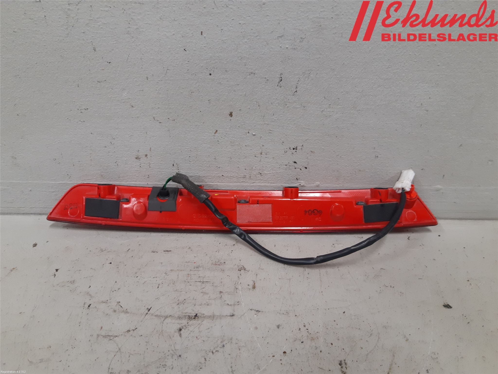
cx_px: 249
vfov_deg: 53.1
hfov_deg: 67.3
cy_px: 187
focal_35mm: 26
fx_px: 374
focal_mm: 3.93
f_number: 1.7
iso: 160
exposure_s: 1/50
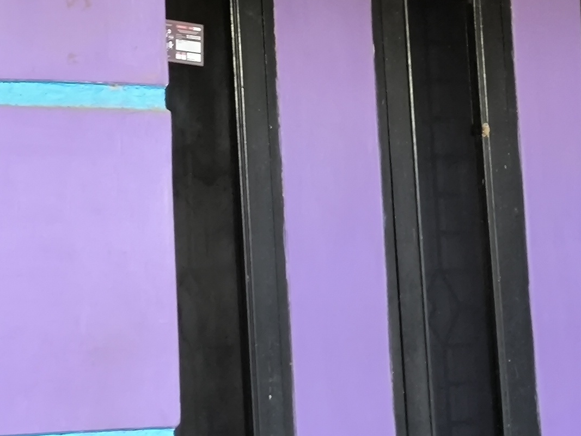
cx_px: 112
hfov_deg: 10.3
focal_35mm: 192
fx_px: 3222
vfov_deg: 7.7
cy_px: -59
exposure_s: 1/94
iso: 778
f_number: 1.9
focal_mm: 7.1
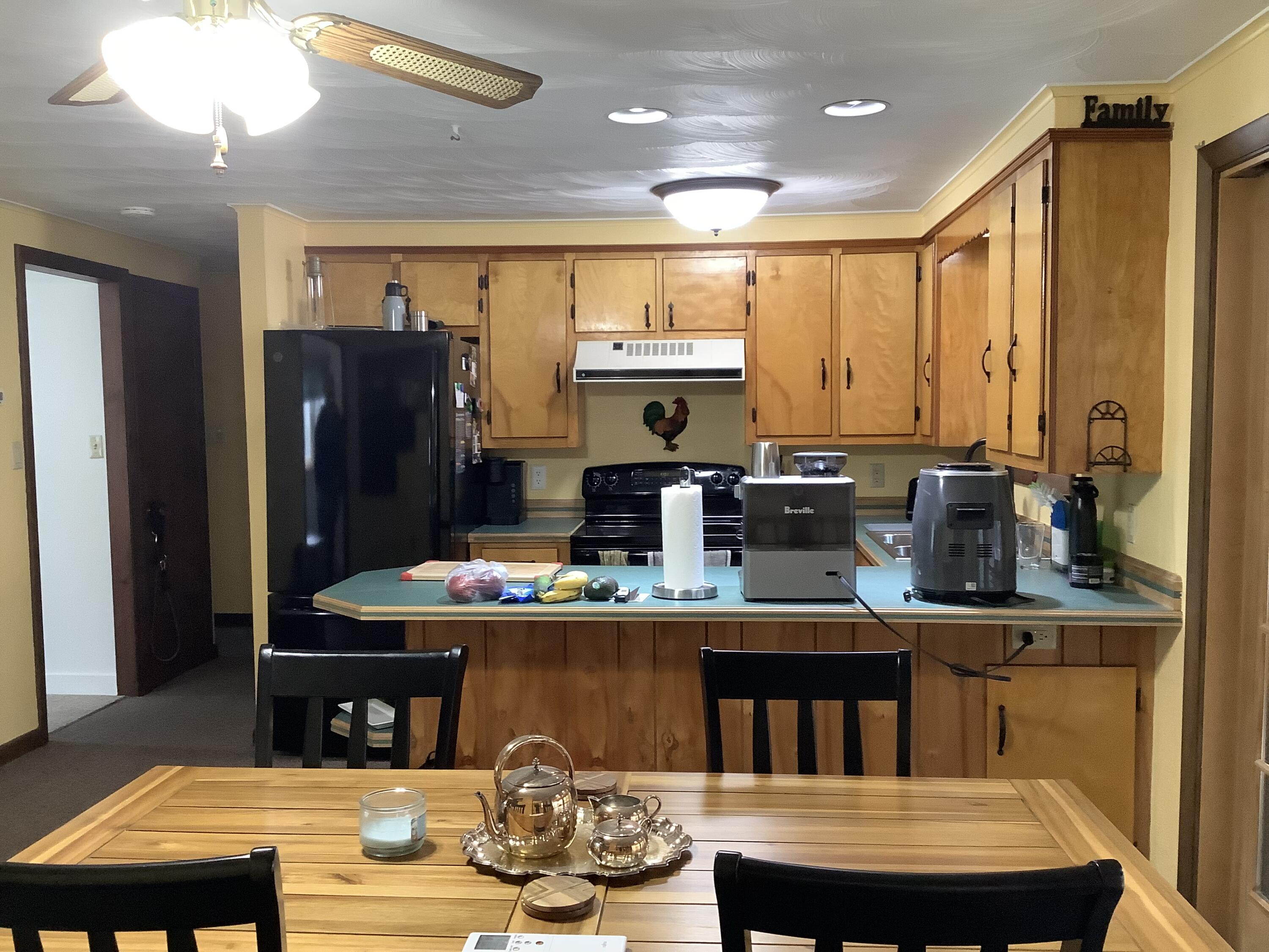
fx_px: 1136
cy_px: 476
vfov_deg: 45.4
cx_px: 634
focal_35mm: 31
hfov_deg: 58.4
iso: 250
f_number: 2.4
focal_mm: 3.3
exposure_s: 1/50
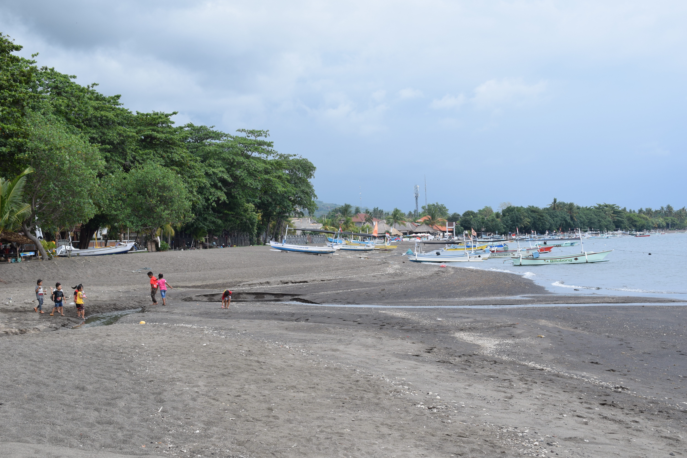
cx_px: 344
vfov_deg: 22.6
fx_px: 1145
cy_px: 229
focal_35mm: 60
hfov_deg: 33.4
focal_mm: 40
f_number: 8
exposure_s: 1/250
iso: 220
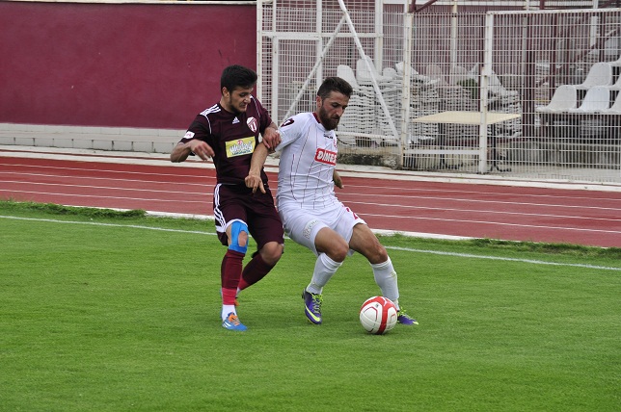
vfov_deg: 8.7
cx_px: 310
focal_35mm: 158
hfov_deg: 13.1
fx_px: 2714
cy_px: 206
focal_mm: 105
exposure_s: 1/400
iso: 320
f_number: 4.8
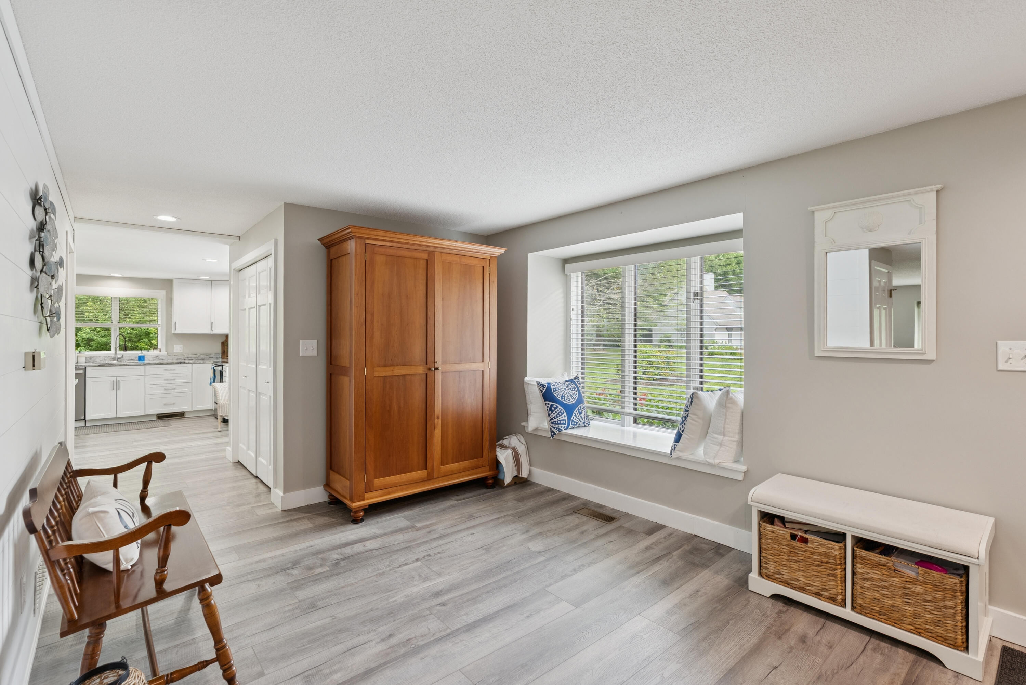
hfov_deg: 96.7
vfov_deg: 73.8
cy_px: 342
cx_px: 513
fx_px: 456
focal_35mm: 16
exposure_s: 1/15
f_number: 7.1
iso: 320
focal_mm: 16
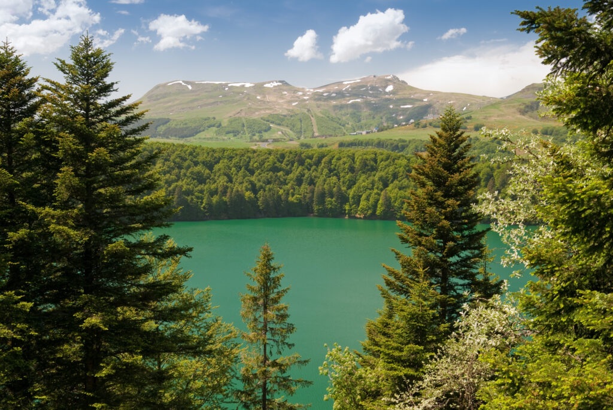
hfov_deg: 41.1
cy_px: 205
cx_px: 306
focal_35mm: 48
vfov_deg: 28.1
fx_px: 818
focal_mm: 32
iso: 100
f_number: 7.1
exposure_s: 1/40
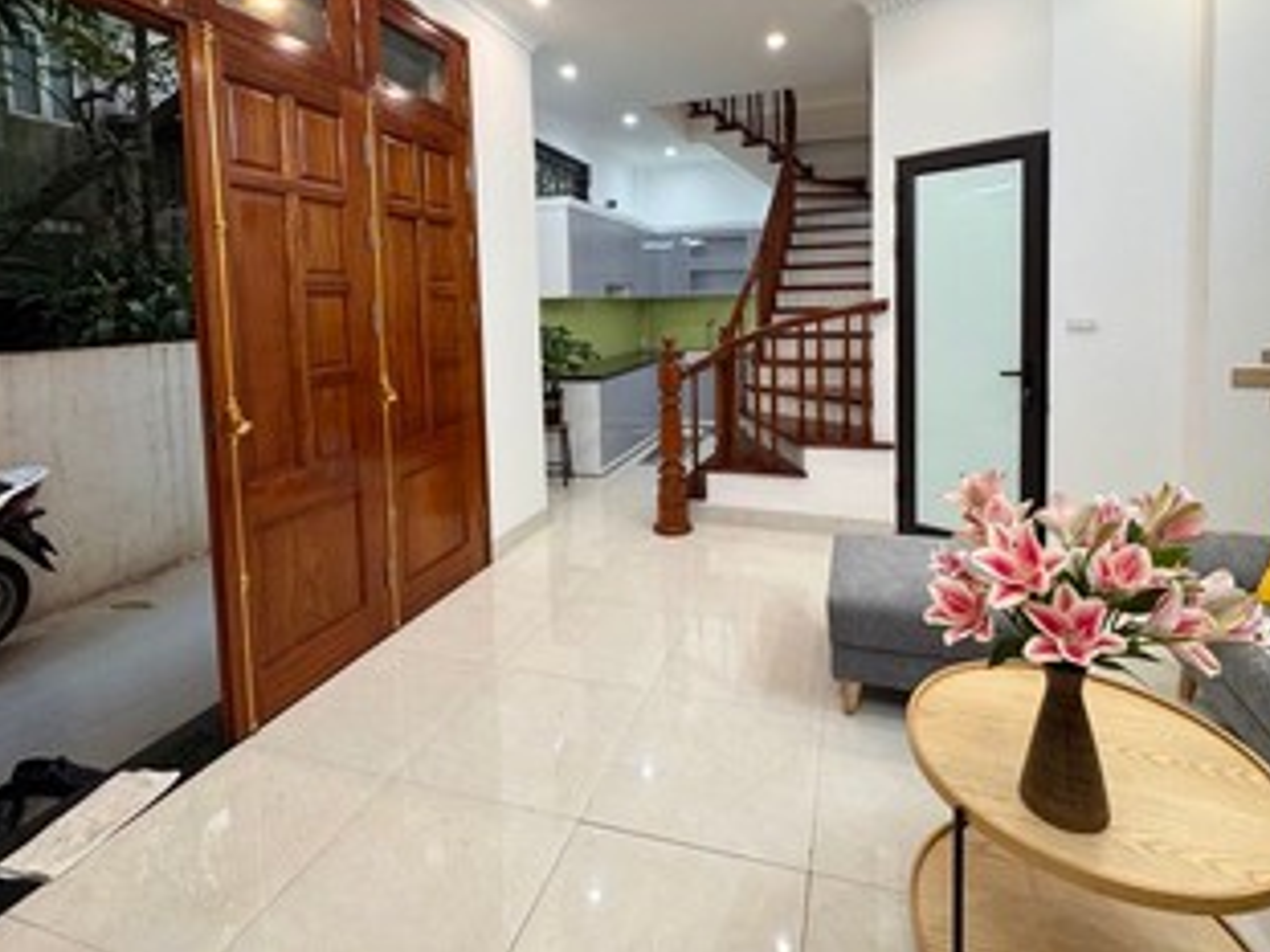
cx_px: 666
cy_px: 343
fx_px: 660
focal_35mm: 18
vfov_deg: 70.1
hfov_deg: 87.7
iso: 125
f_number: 2.2
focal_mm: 2.22
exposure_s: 1/100
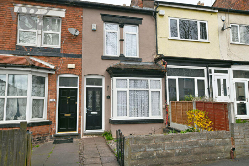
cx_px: 124
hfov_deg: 67.4
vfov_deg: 47.9
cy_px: 83
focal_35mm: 27
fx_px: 187
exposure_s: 1/160
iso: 100
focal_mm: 18
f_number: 7.1
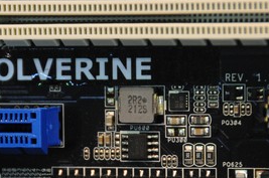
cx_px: 105
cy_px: 155
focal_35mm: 675
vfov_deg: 2.0
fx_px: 5035
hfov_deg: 3.1
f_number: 5.6
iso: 1600
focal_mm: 200
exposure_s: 1/100
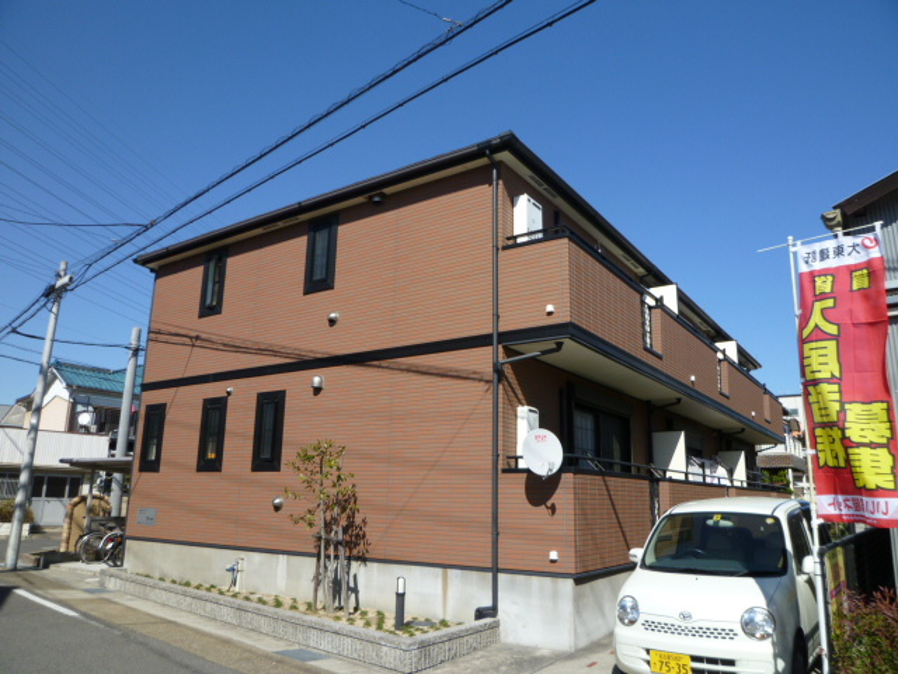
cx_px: 449
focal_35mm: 25
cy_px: 337
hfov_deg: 69.4
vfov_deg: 54.9
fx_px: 649
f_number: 4.5
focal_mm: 4.5
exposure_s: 1/400
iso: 80
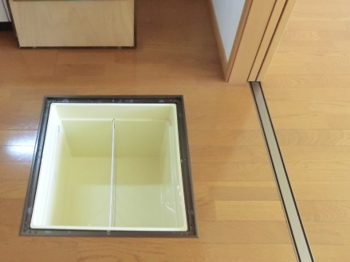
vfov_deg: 40.1
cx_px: 113
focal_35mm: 35
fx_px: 354
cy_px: 84
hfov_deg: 51.5
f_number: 3.2
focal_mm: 4.3
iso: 640
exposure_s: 1/60
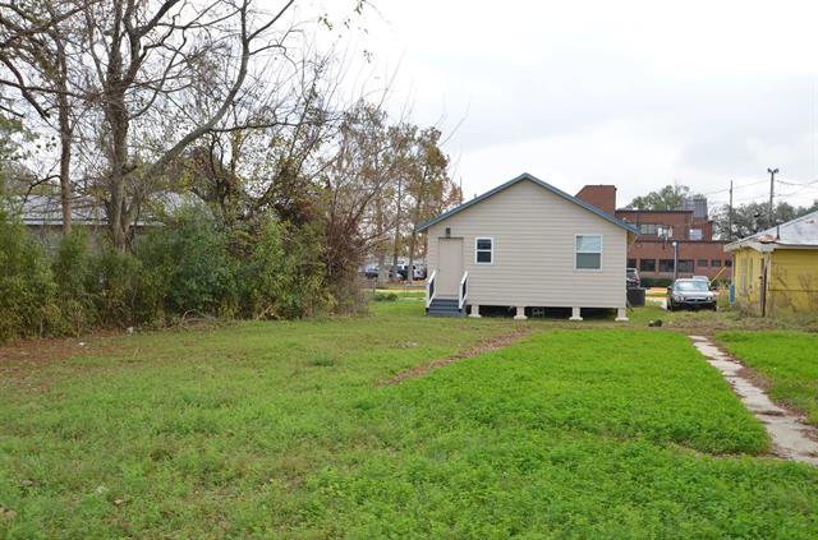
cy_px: 270
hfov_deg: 53.3
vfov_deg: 36.7
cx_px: 409
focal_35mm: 36
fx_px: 816
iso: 200
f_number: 7.1
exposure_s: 1/200
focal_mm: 24
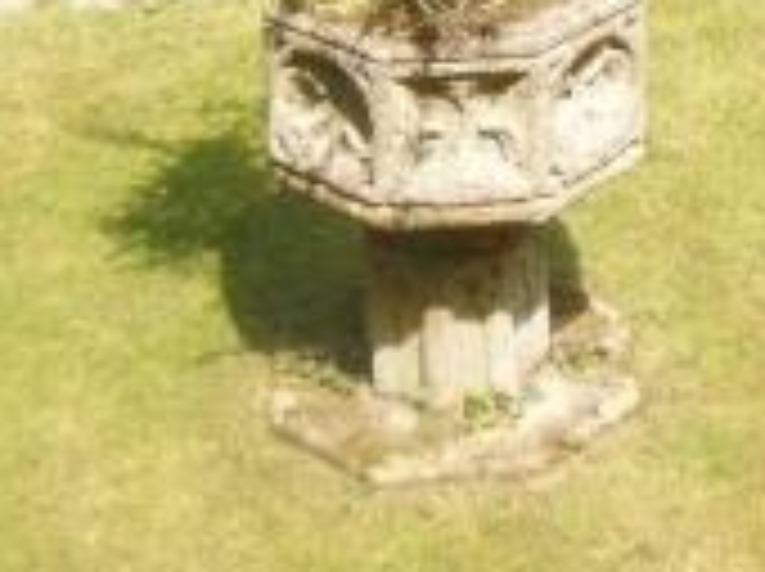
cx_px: 794
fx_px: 2648
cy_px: -286
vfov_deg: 11.8
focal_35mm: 120
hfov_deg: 16.1
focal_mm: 6.5
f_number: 6.3
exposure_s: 1/400
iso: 400
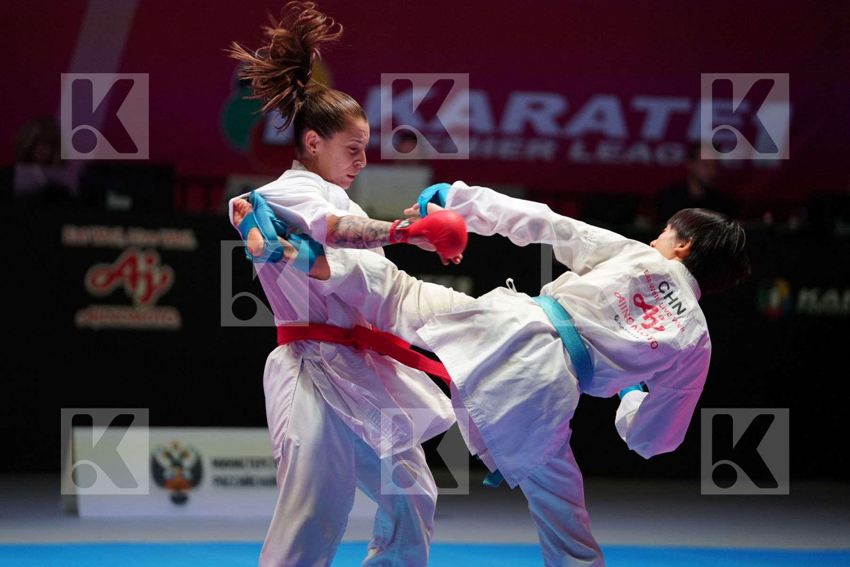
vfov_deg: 7.8
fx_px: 4155
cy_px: 284
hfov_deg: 11.7
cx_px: 425
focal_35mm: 176
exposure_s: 1/1000
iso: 2000
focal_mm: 176
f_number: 2.8
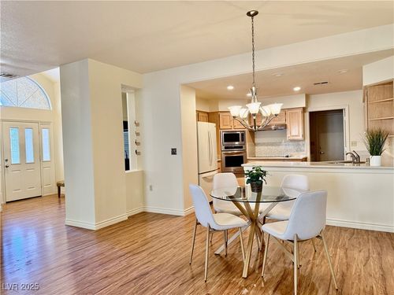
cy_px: 148
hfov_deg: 71.6
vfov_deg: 56.8
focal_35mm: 24
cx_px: 197
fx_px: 273
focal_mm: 6.76
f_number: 1.78
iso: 250
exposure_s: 1/60
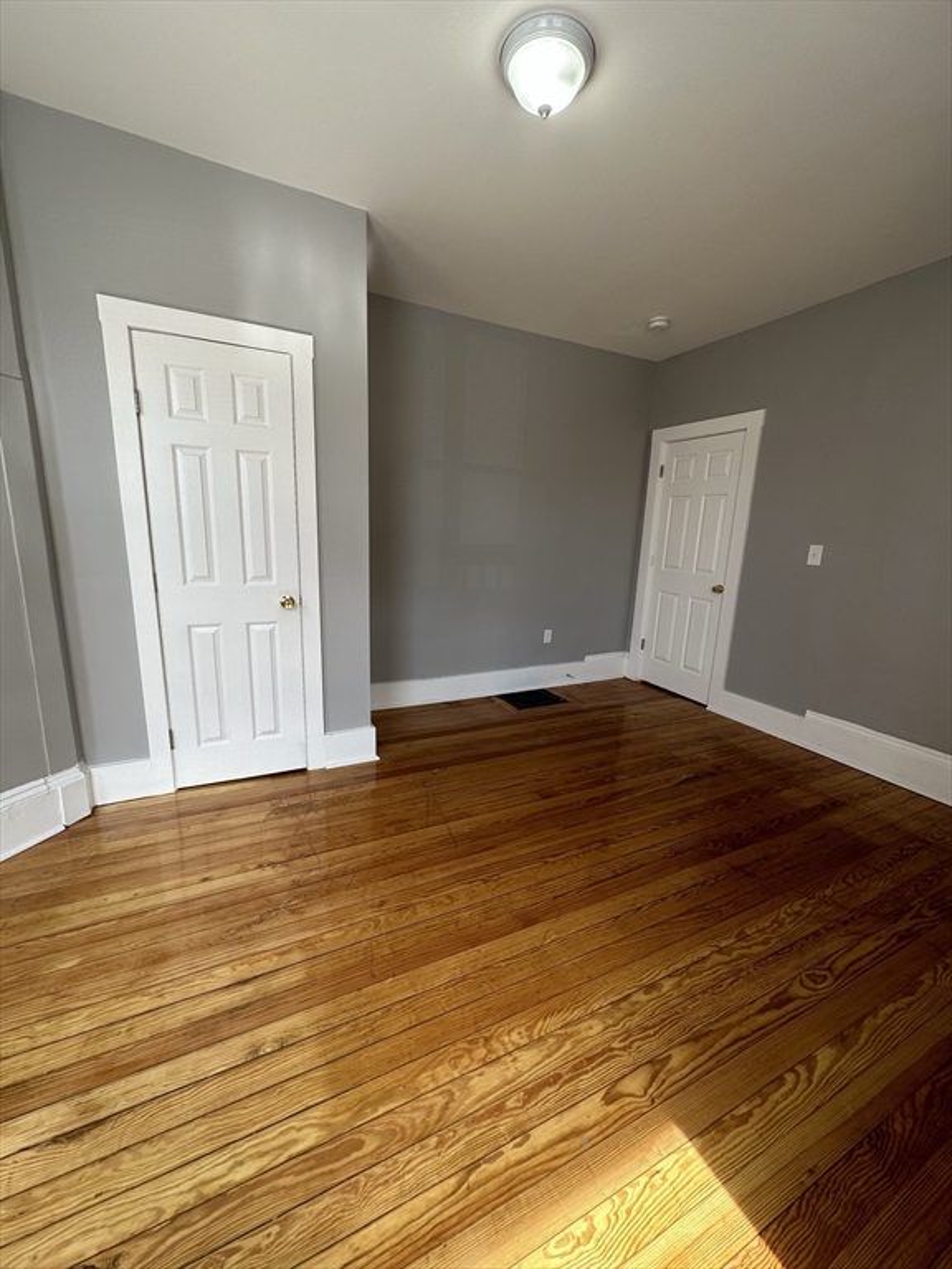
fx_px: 513
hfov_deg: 85.7
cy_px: 634
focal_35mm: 14
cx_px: 476
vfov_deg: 102.1
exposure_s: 1/99
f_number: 2.2
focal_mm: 2.22
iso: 50
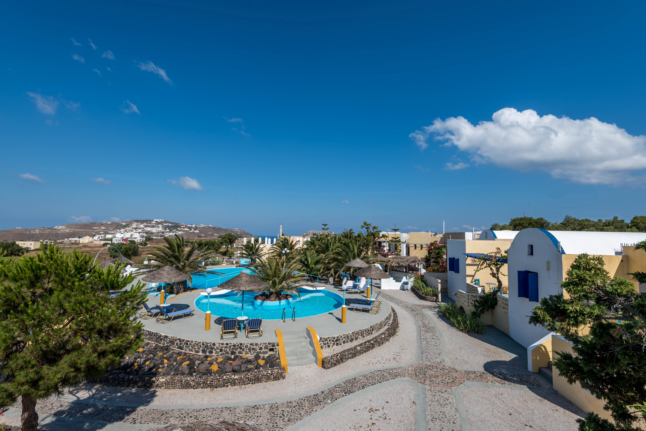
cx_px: 323
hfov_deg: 96.7
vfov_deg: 73.8
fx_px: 287
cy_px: 216
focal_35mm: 16
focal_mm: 16
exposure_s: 1/500
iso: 64
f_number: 8
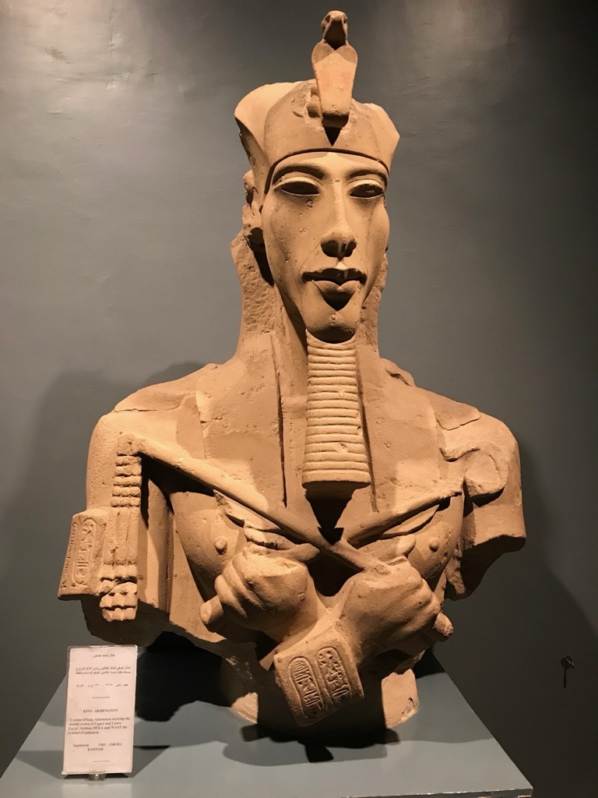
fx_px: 645
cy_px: 399
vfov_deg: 63.4
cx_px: 299
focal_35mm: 28
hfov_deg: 49.7
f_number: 1.8
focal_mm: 3.99
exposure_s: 1/17
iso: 80
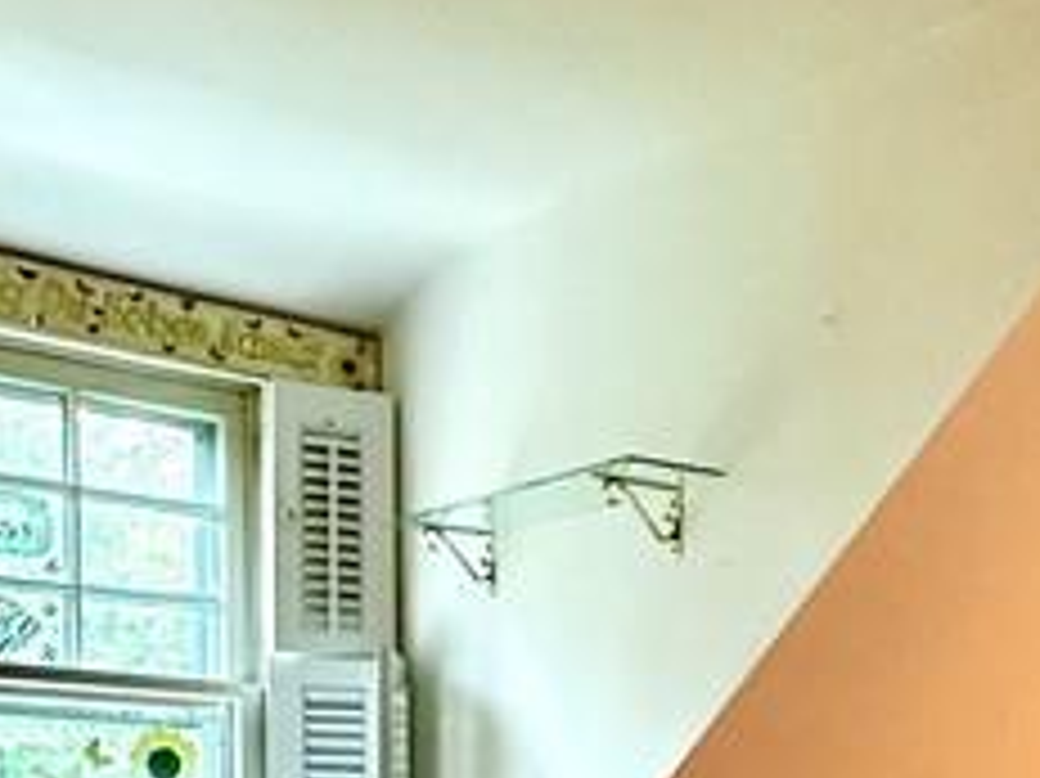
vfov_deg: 21.7
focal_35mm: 62
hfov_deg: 30.4
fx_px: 1862
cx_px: 851
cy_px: 962
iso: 400
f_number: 2.2
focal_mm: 2.22
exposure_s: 1/60
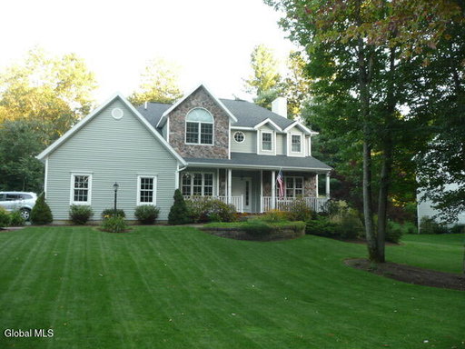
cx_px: 232
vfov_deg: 49.7
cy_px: 174
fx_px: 376
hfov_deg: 63.4
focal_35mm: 28
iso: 160
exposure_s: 1/30
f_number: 3.3
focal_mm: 4.6
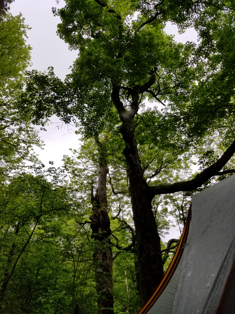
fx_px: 235
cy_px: 157
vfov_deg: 67.3
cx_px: 118
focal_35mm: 26
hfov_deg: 53.1
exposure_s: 1/778
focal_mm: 4.25
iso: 50
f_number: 1.7
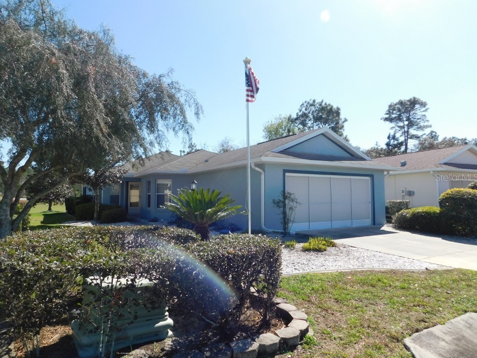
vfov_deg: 56.8
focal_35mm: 24
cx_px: 232
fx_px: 331
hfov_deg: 71.6
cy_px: 177
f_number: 3
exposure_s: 1/1250
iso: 125
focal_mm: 4
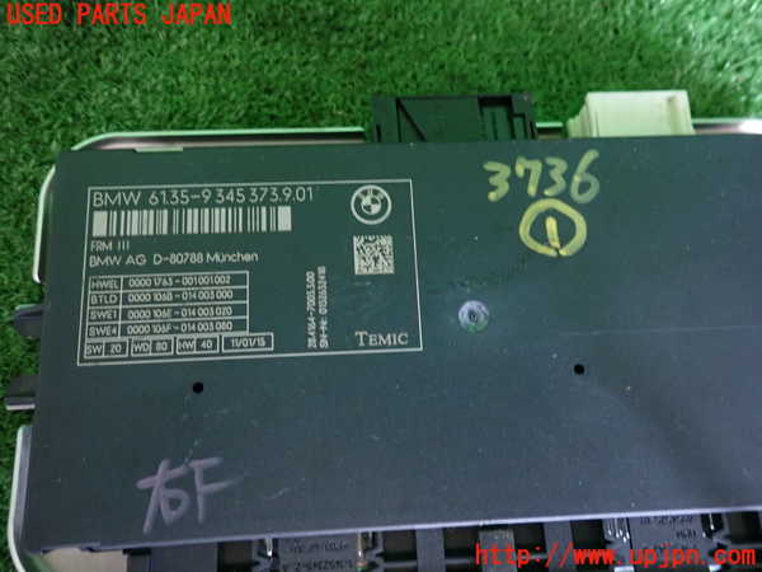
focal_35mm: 25
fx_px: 550
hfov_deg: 69.4
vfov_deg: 54.9
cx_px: 381
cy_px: 286
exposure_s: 1/30
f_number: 2
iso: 250
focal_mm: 4.5
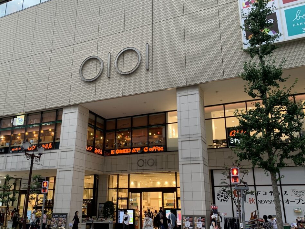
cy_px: 119
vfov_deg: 42.9
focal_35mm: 33
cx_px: 136
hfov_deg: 55.2
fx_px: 291
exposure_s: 1/50
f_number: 1.8
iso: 50
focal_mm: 4.25
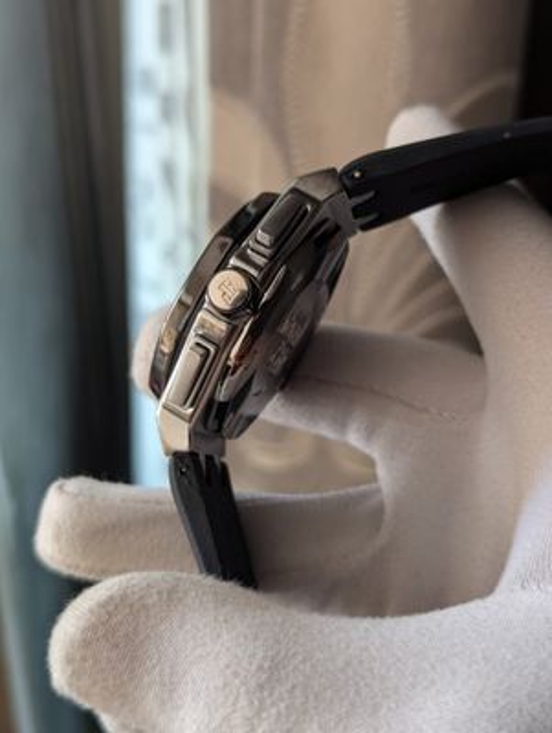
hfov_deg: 30.3
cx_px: 276
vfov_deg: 39.6
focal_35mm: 48
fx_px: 1018
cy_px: 366
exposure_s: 1/122
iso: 94
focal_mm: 6.81
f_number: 1.85
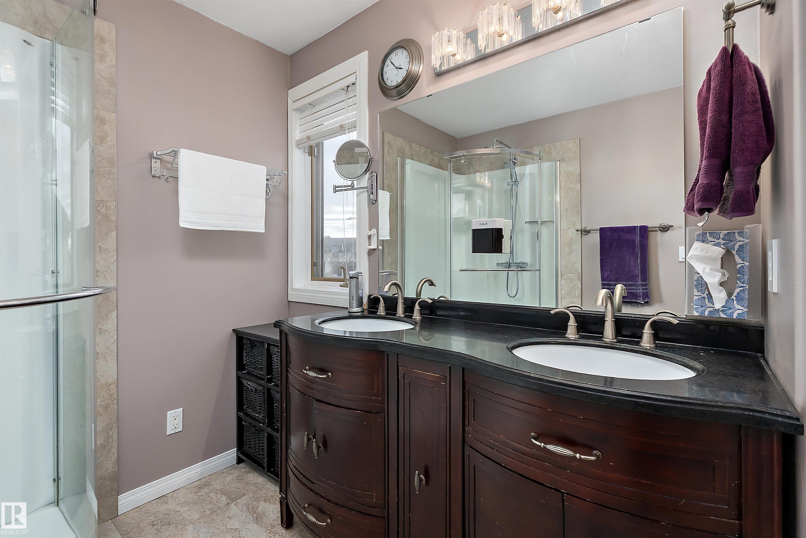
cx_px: 403
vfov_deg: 73.8
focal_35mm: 16
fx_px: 358
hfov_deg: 96.7
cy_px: 269
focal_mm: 16
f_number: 8
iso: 640
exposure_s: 1/8
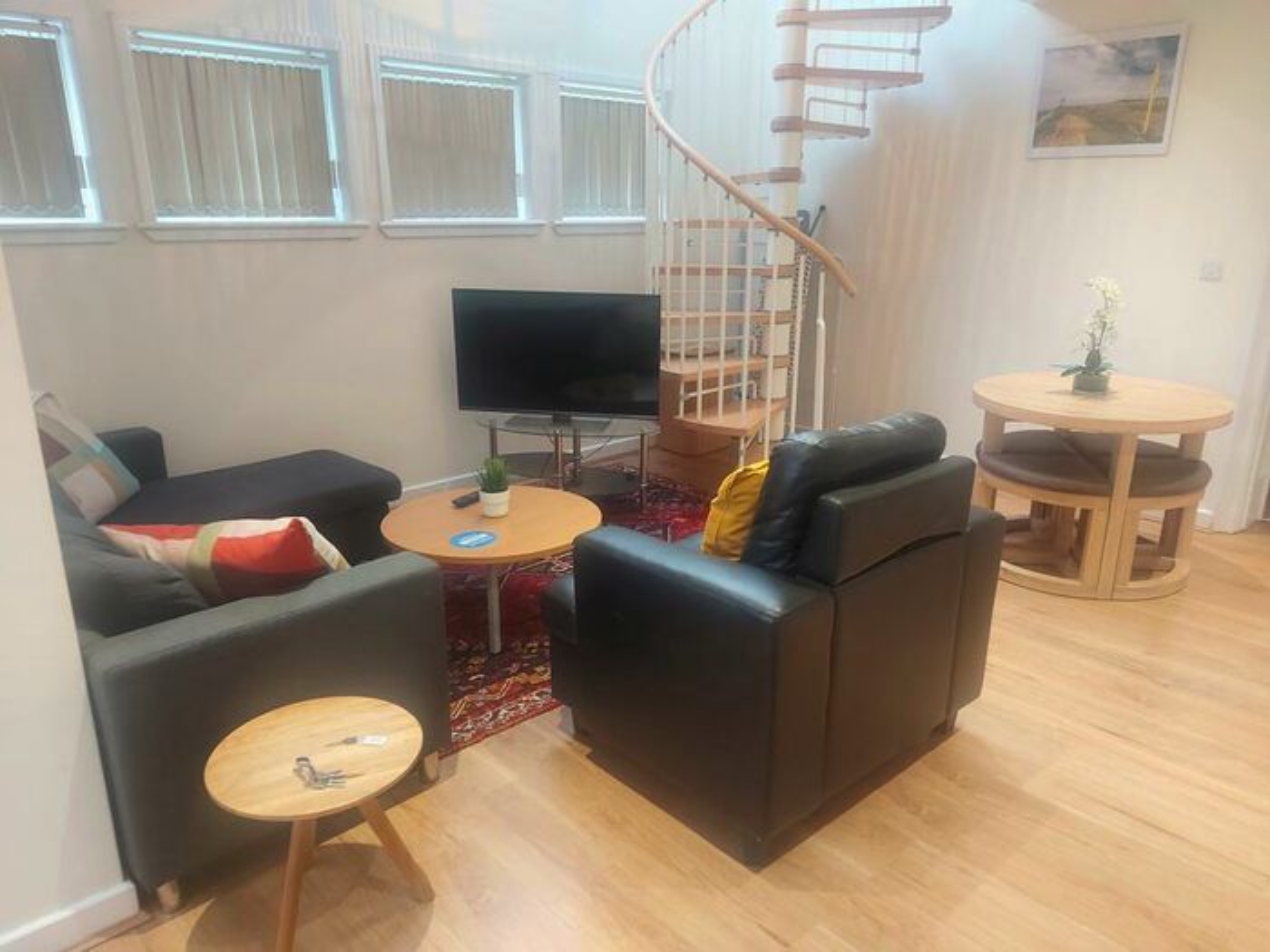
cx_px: 635
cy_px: 476
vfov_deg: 56.8
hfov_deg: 71.6
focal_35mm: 24
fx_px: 881
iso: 250
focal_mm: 5.23
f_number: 1.8
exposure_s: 1/33
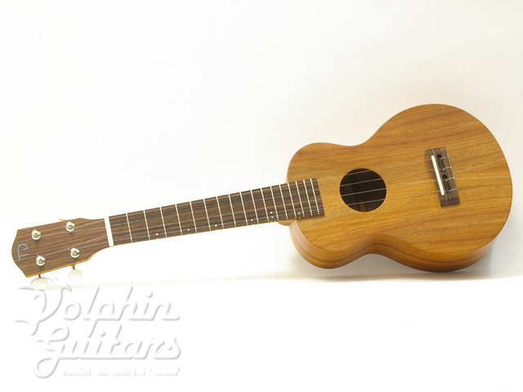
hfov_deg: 24.7
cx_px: 262
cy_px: 196
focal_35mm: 79
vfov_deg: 18.7
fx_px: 1194
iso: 400
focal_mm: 53
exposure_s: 3
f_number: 22
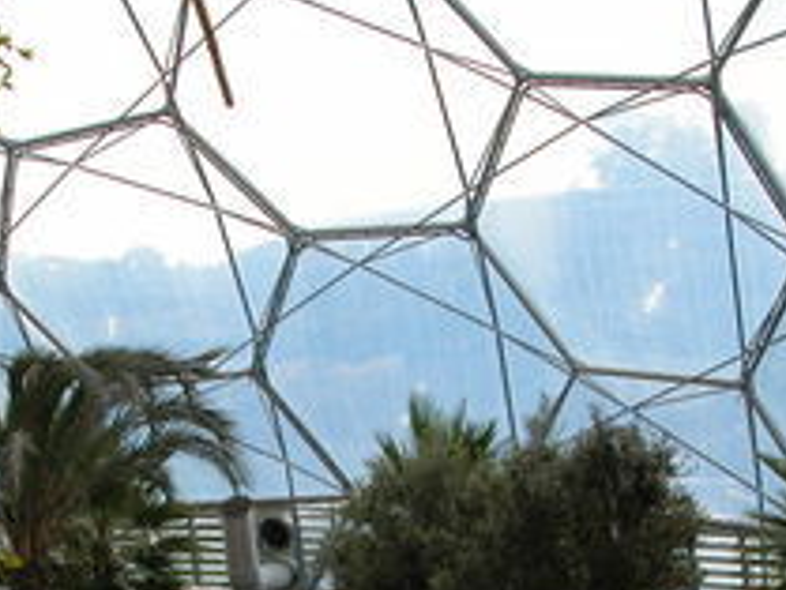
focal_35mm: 67
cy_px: 541
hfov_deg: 28.8
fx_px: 1522
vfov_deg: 21.4
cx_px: 259
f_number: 6.3
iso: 100
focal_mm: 8.9
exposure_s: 1/243
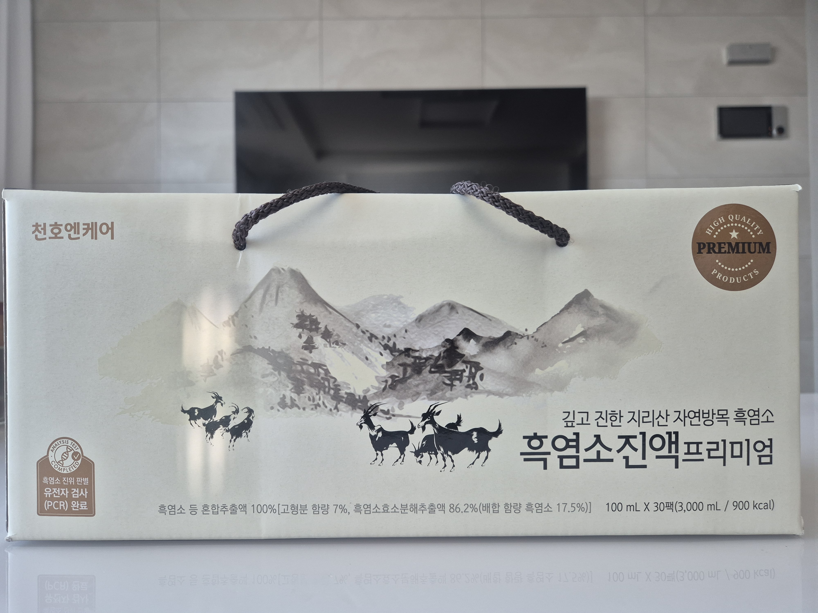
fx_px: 544
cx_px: 409
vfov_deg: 58.9
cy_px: 306
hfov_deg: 73.9
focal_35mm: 23
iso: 200
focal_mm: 5.4
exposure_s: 1/120
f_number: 1.8
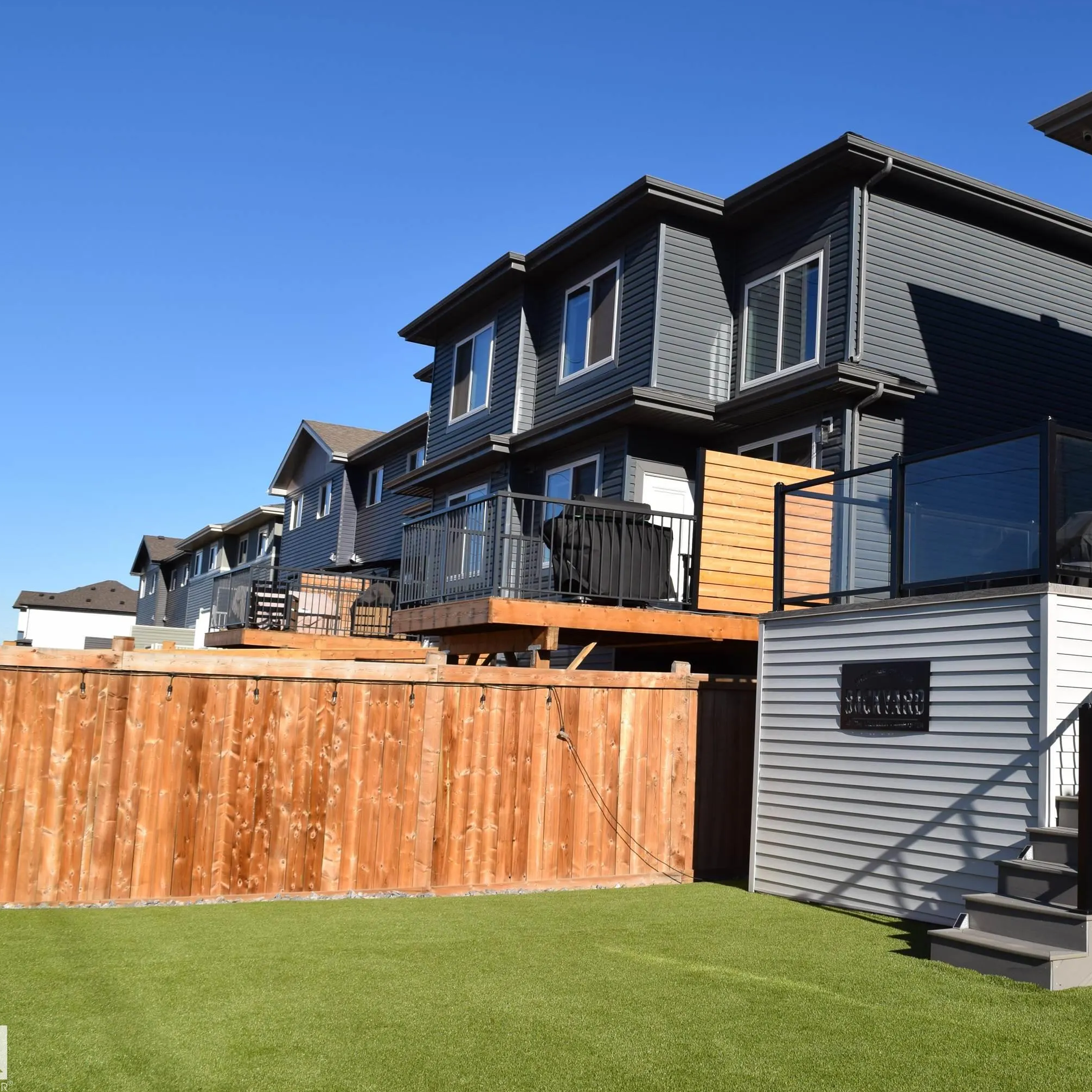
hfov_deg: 45.9
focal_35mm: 35
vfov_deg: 47.2
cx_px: 786
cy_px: 544
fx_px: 1249
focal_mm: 18
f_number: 10
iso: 200
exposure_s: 1/400
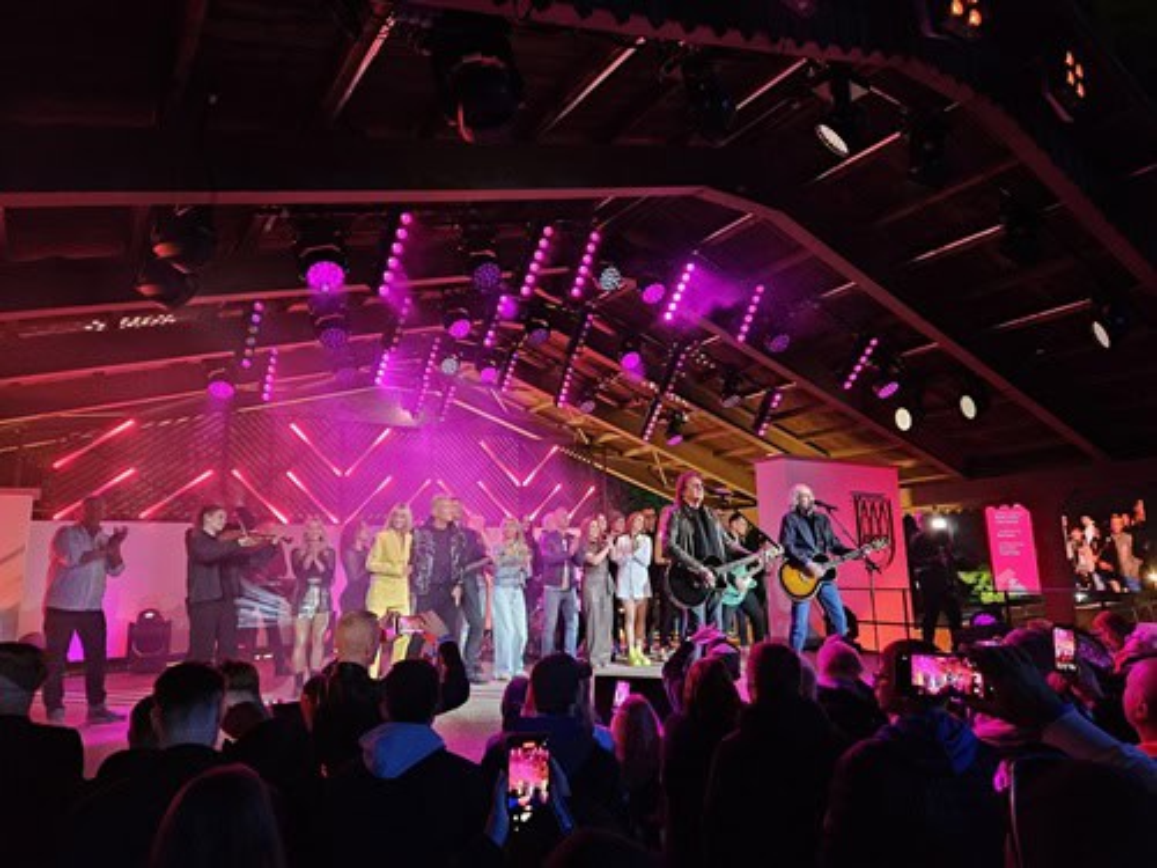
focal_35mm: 23
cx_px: 578
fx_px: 769
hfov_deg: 73.9
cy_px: 434
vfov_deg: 58.9
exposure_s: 1/25
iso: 640
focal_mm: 5.4
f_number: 1.8
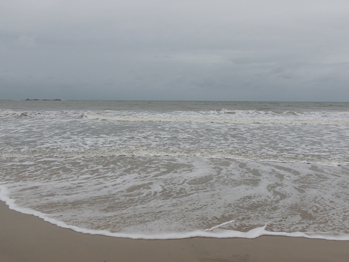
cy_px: 114
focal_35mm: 32
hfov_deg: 56.8
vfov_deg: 44.1
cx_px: 170
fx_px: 323
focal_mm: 4.3
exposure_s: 1/640
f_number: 3
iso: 100
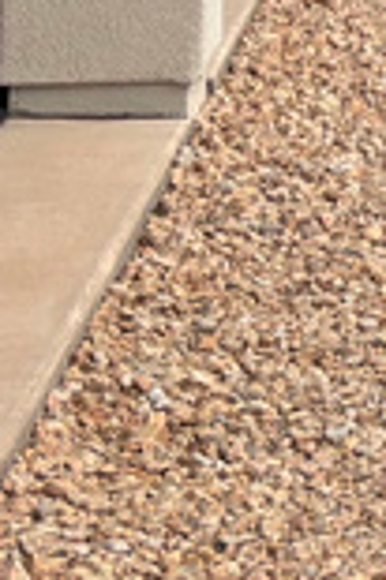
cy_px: -505
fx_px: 2885
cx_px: 1439
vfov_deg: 10.7
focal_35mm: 179
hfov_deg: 6.5
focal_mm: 5.96
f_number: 1.6
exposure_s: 1/2857
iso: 50
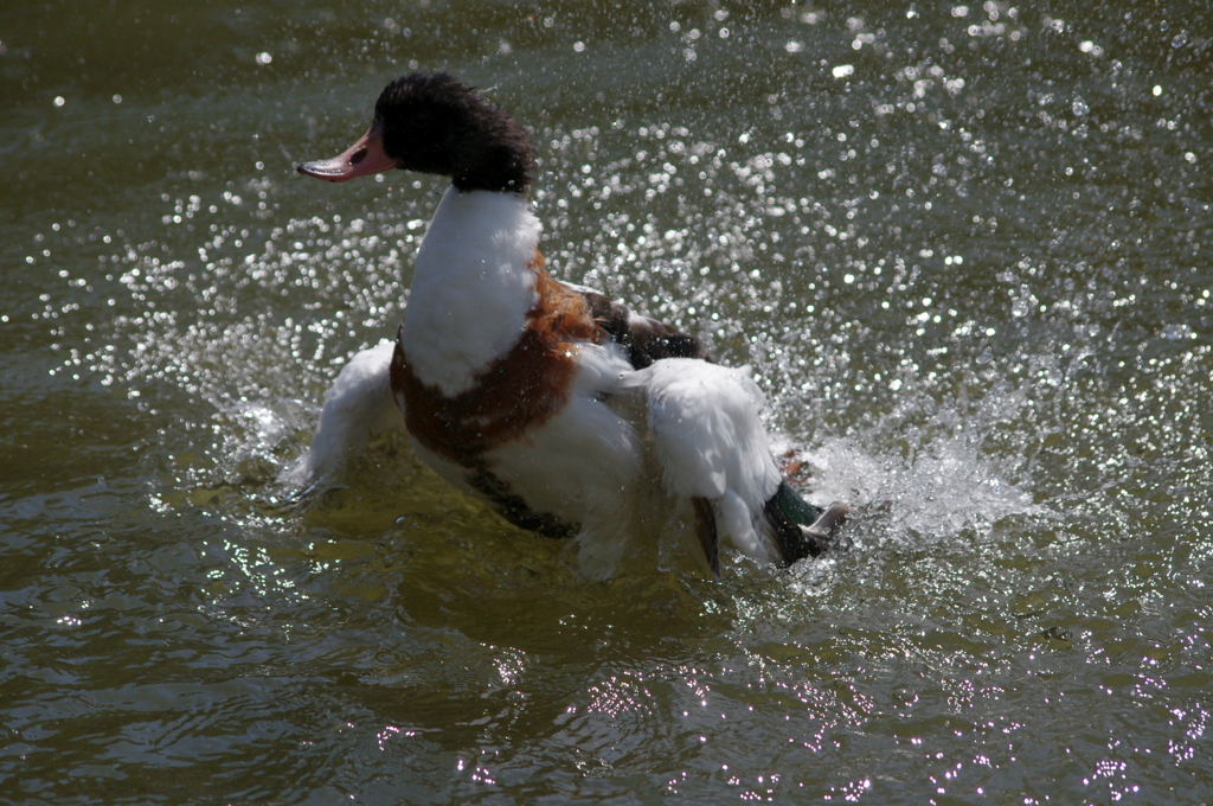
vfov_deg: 6.8
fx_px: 6798
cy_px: 403
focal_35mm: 202
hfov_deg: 10.2
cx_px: 606
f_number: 6.3
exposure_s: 1/2000
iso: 400
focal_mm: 135
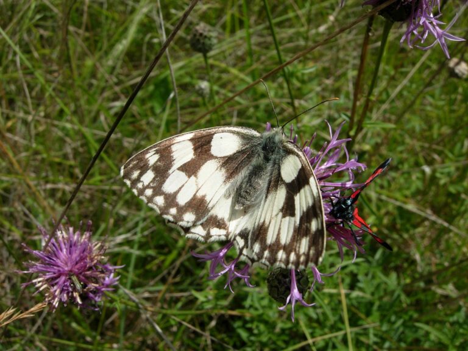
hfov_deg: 51.4
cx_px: 234
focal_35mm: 36
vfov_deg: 39.7
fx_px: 487
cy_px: 176
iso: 50
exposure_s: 1/373
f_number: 6.8
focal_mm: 7.5
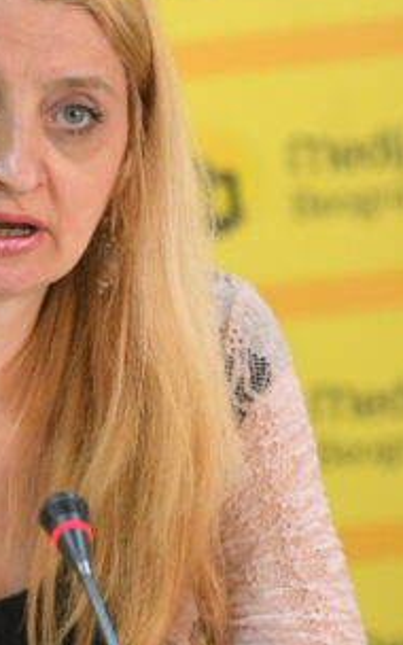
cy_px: 353
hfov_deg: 1.9
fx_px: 12073
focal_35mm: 687
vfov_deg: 3.1
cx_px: -47
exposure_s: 1/160
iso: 1600
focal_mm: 200
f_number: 2.8
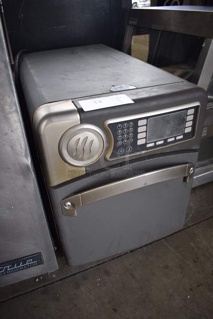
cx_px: 106
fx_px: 239
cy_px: 160
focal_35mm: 27
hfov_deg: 48.0
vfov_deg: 67.3
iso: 640
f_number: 3.5
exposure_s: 1/250
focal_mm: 18
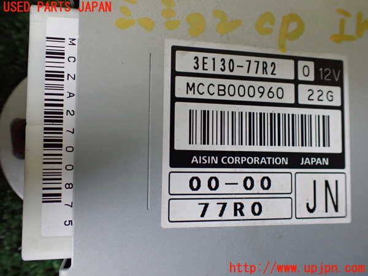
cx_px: 184
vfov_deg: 46.8
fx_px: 319
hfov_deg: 60.0
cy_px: 138
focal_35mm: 30
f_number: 2.3
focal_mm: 5.4
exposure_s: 1/125
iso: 640
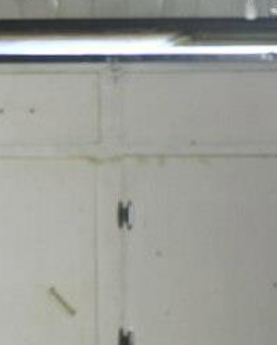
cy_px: -22
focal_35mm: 107
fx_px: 1094
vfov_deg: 17.4
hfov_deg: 13.6
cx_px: 411
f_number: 2.8
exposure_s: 1/15
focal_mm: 14
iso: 560
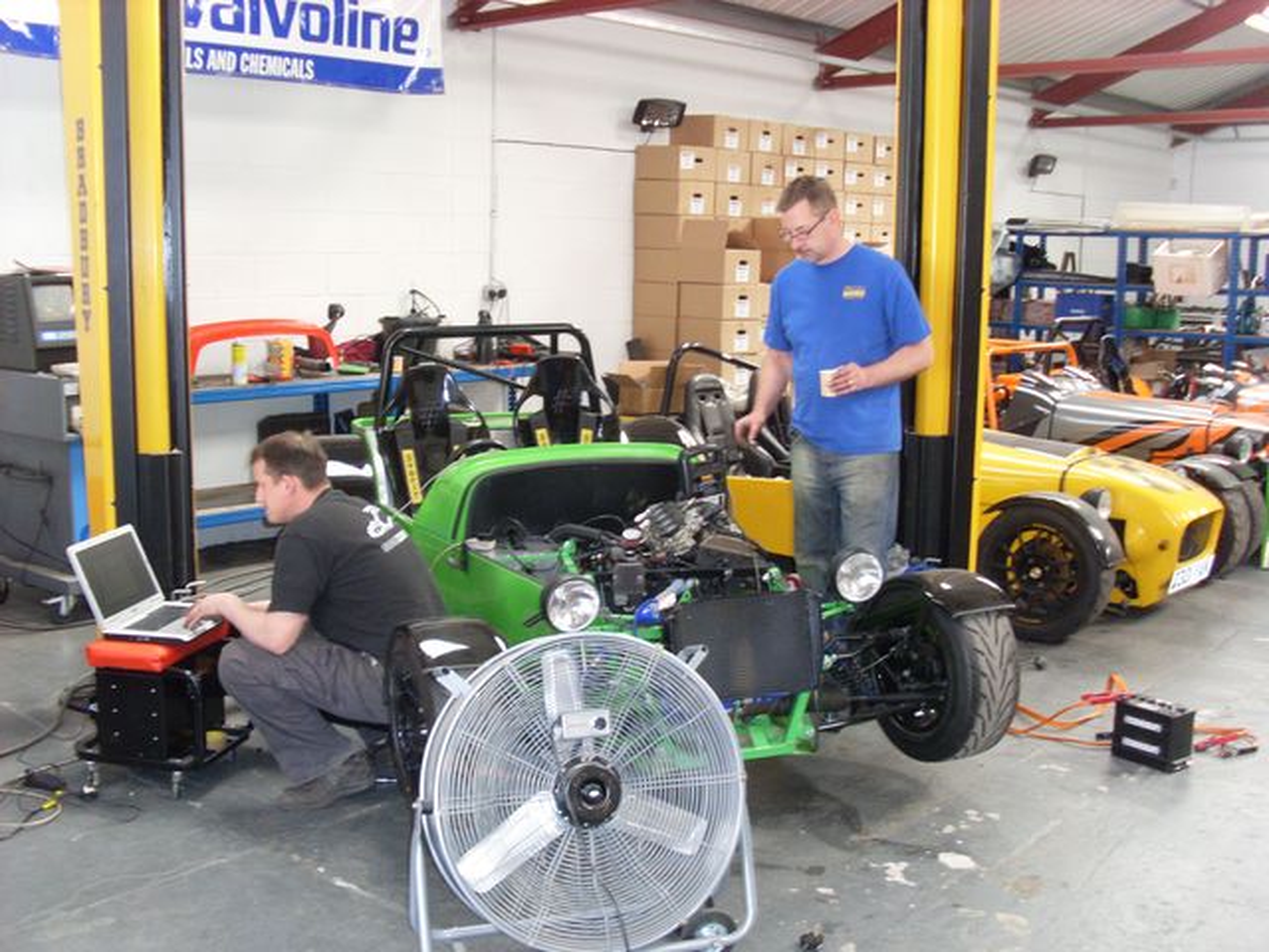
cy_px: 476
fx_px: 1393
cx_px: 634
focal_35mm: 38
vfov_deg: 37.7
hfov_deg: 49.0
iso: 160
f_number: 3
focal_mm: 6.3
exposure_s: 1/45
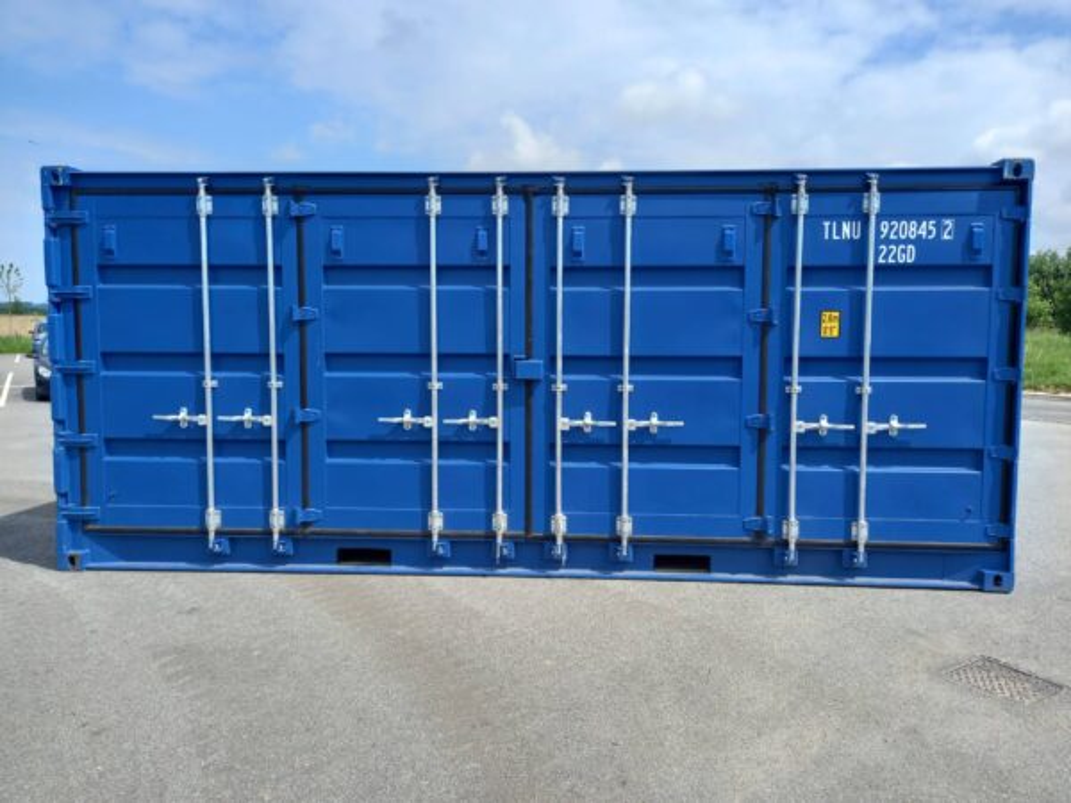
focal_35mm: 25
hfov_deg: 69.4
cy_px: 402
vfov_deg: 54.9
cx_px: 536
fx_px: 773
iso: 25
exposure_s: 1/698
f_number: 2
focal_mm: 4.6
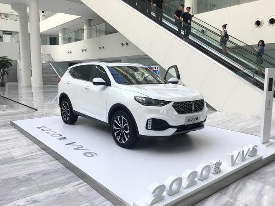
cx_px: 138
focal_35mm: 29
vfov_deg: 48.2
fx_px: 230
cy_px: 103
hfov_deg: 61.7
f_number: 2.2
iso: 32
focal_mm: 4.15
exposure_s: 1/50
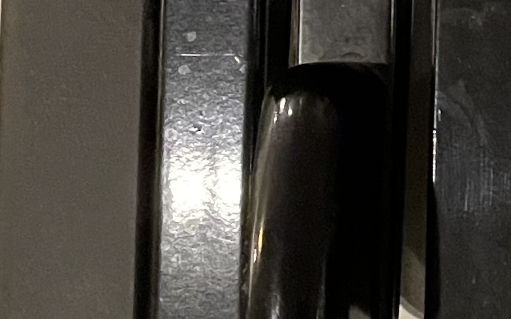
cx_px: 1139
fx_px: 1977
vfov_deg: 9.2
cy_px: -3
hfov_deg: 12.3
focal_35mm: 142
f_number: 1.6
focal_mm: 4.2
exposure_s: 1/25
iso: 640
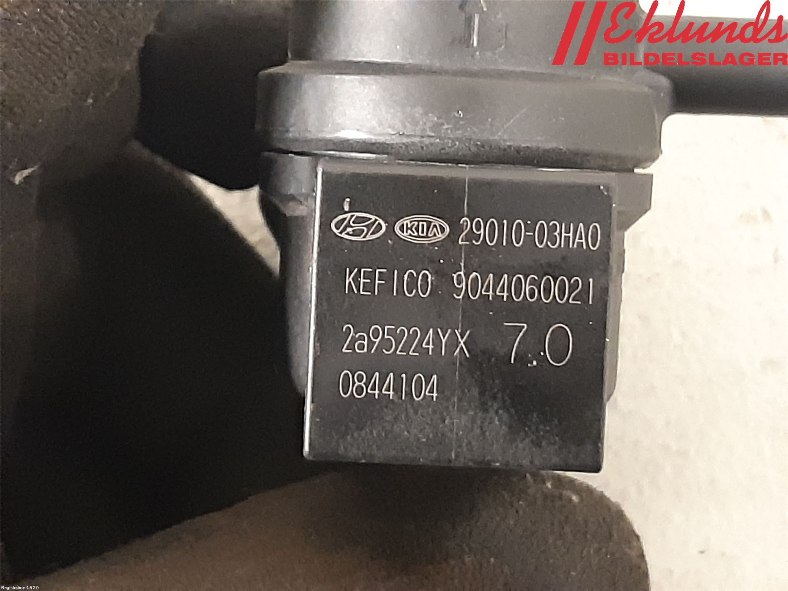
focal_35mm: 26
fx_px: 592
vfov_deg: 53.1
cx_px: 394
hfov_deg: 67.3
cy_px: 296
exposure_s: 1/17
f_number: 1.7
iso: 640
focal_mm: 3.93
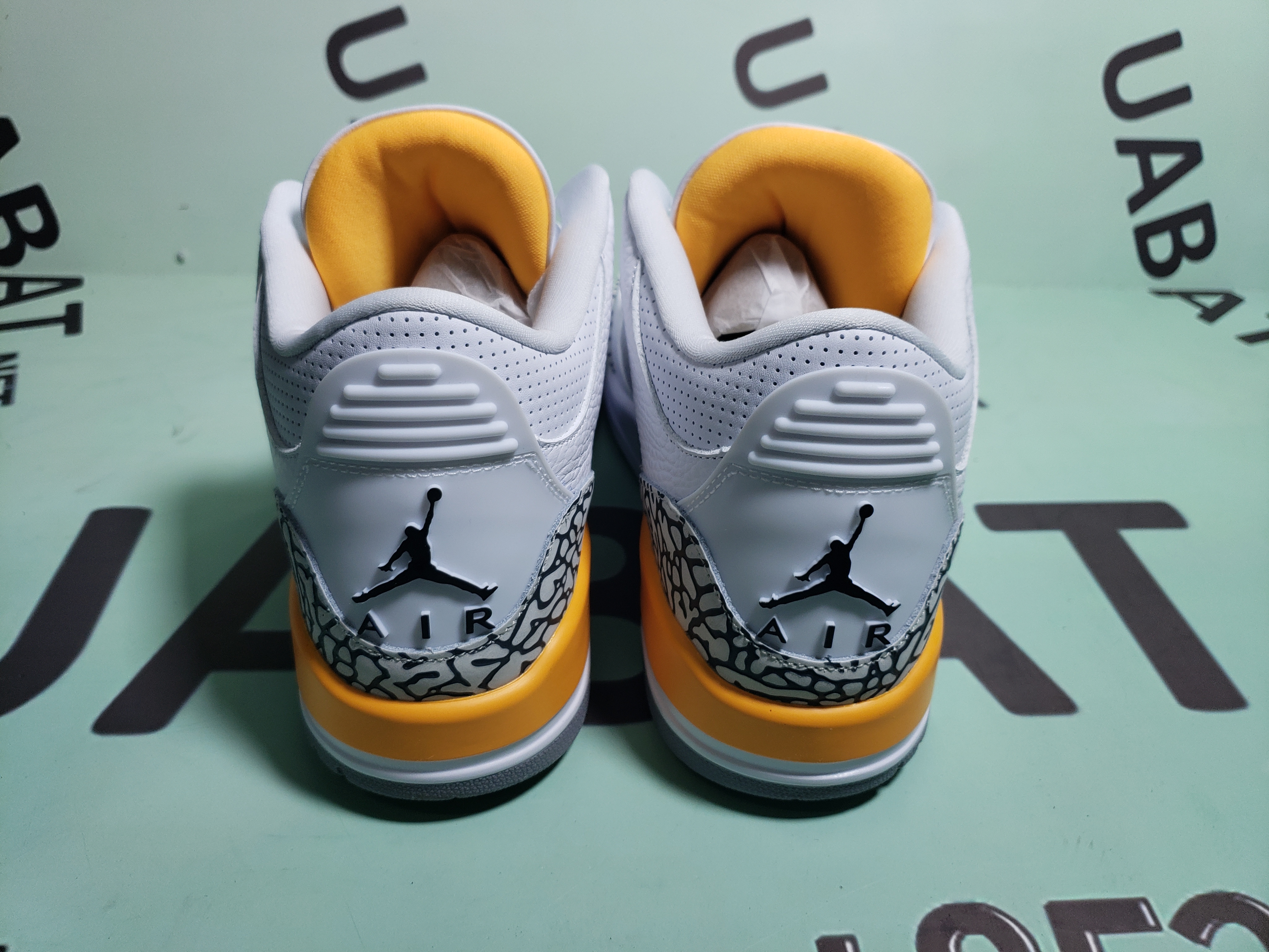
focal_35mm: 26
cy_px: 476
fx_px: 953
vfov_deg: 53.1
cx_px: 634
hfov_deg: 67.3
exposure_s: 1/399
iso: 50
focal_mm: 4.3
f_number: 1.5
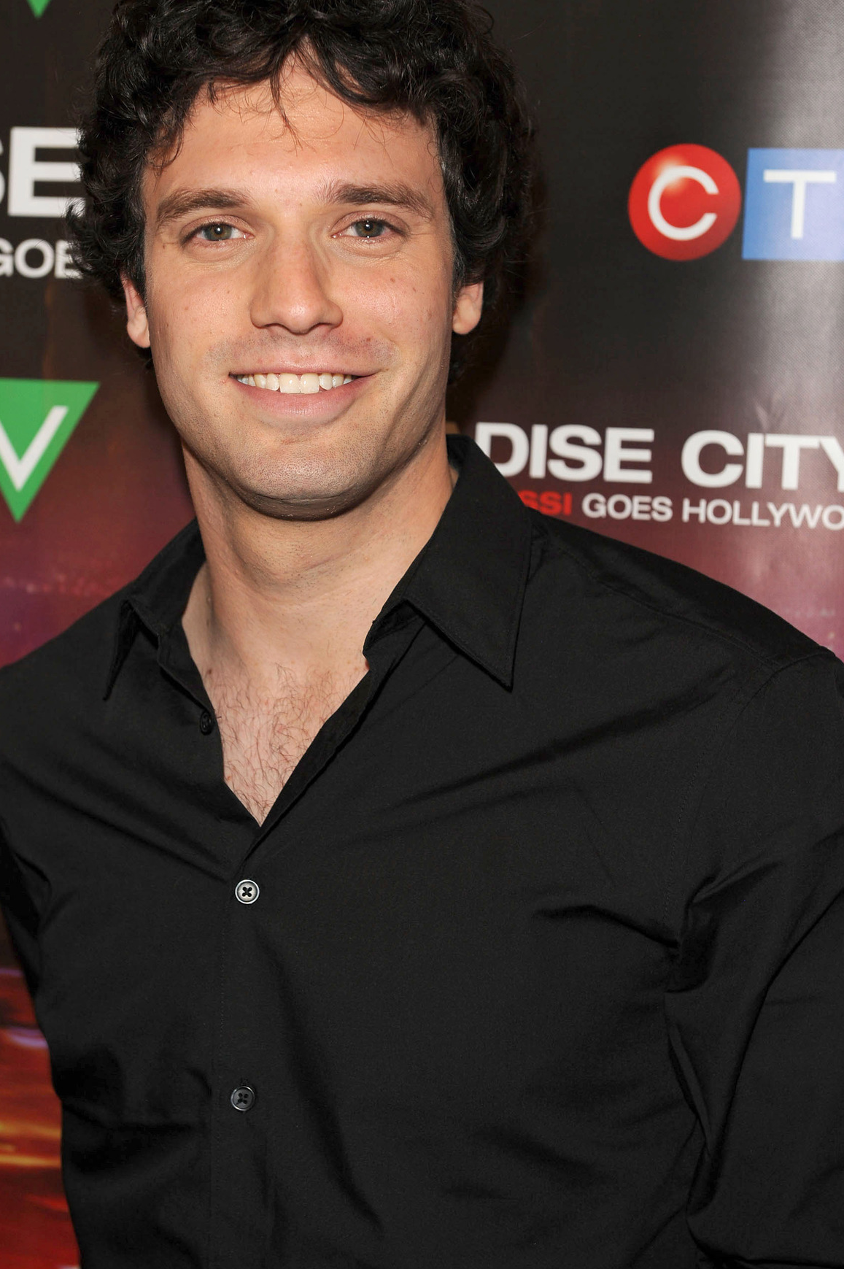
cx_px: 379
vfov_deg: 27.7
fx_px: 2571
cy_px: 567
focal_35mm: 73
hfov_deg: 18.6
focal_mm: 62
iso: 400
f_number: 5
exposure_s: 1/160
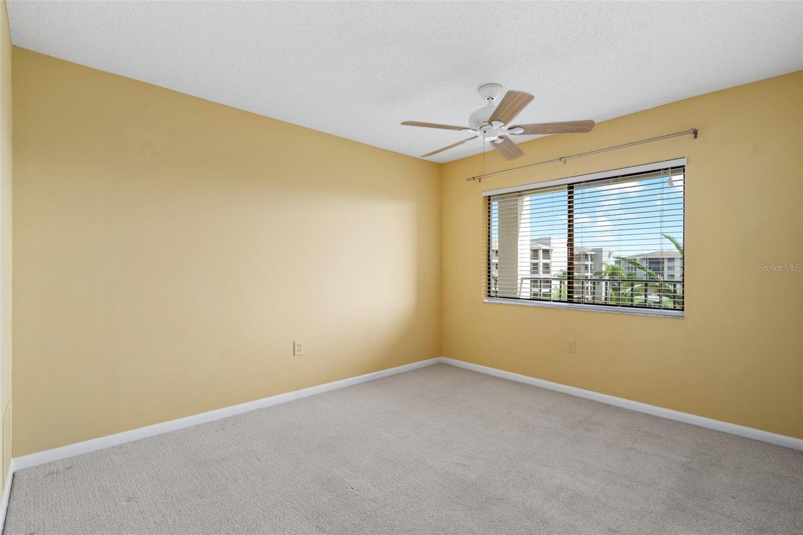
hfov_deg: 93.3
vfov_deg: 70.4
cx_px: 402
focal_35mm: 17
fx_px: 379
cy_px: 268
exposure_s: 1/10
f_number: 8
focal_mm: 17
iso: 320
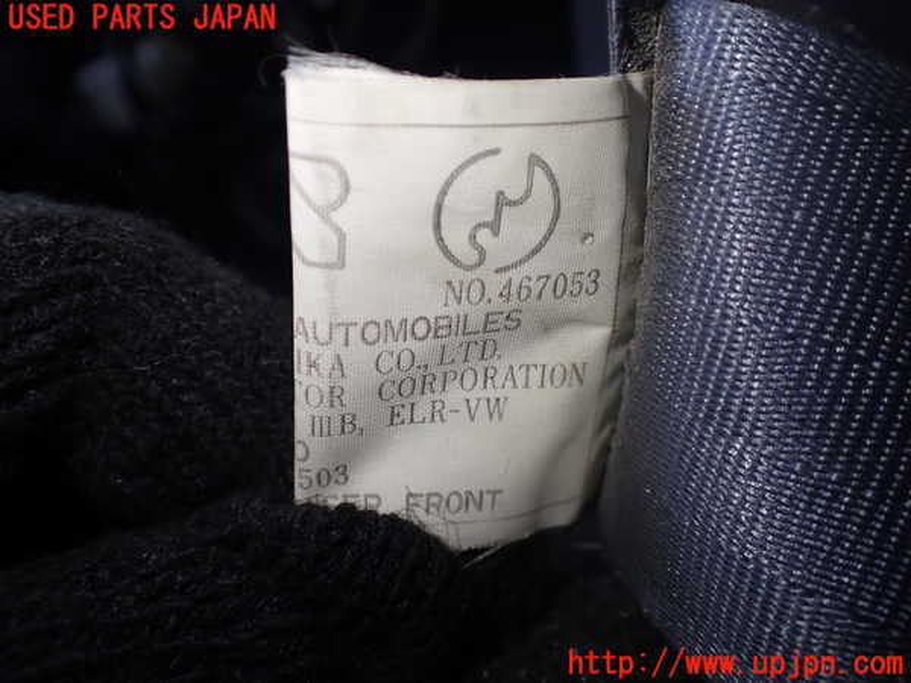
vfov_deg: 46.8
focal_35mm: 30
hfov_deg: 60.0
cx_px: 456
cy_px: 342
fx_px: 790
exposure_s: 1/125
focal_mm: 5.4
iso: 160
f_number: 2.3
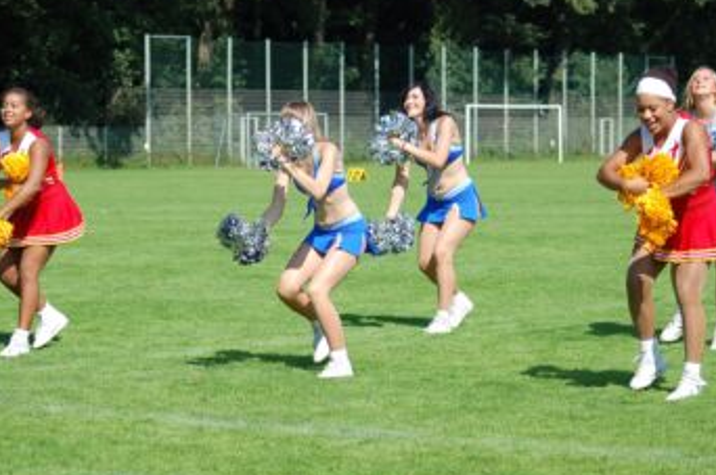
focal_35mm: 139
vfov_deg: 9.8
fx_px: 2761
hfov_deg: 14.8
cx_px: 353
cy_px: 182
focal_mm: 70
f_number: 4.5
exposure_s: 1/1250
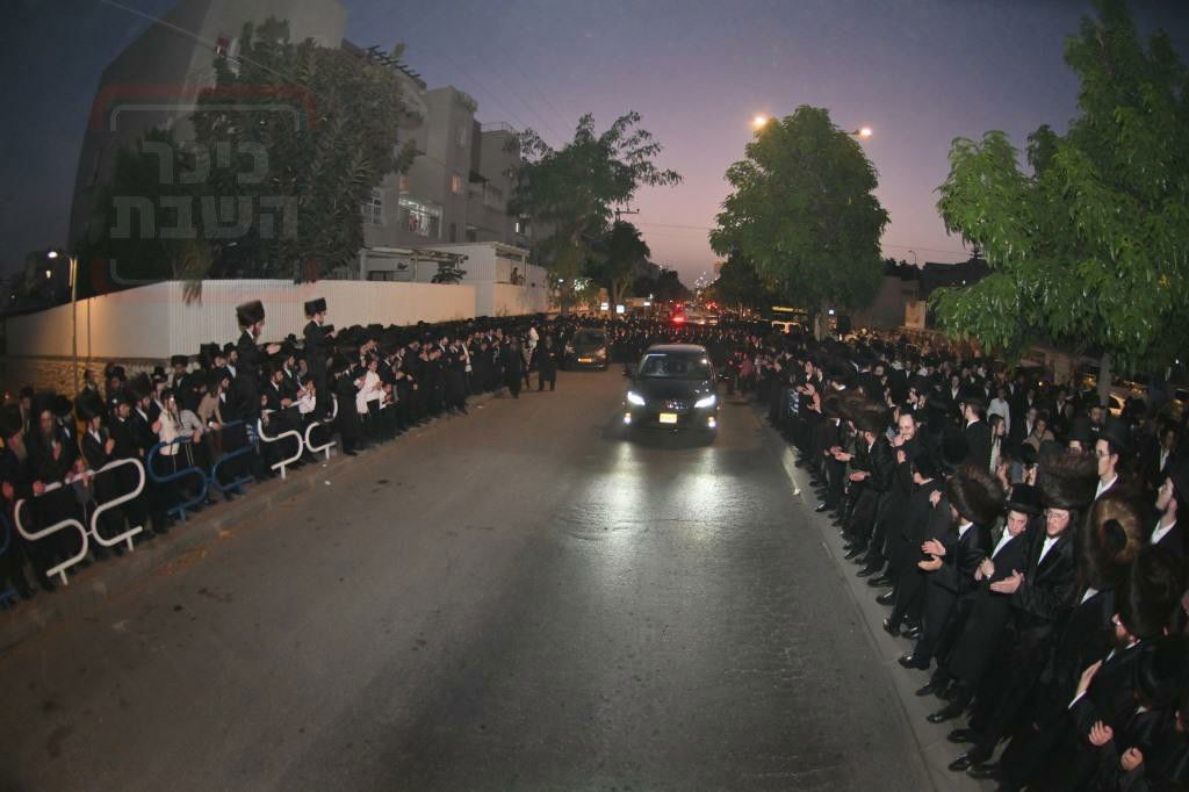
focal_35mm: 15
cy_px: 396
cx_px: 594
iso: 500
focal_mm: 10.5
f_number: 4
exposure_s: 1/160
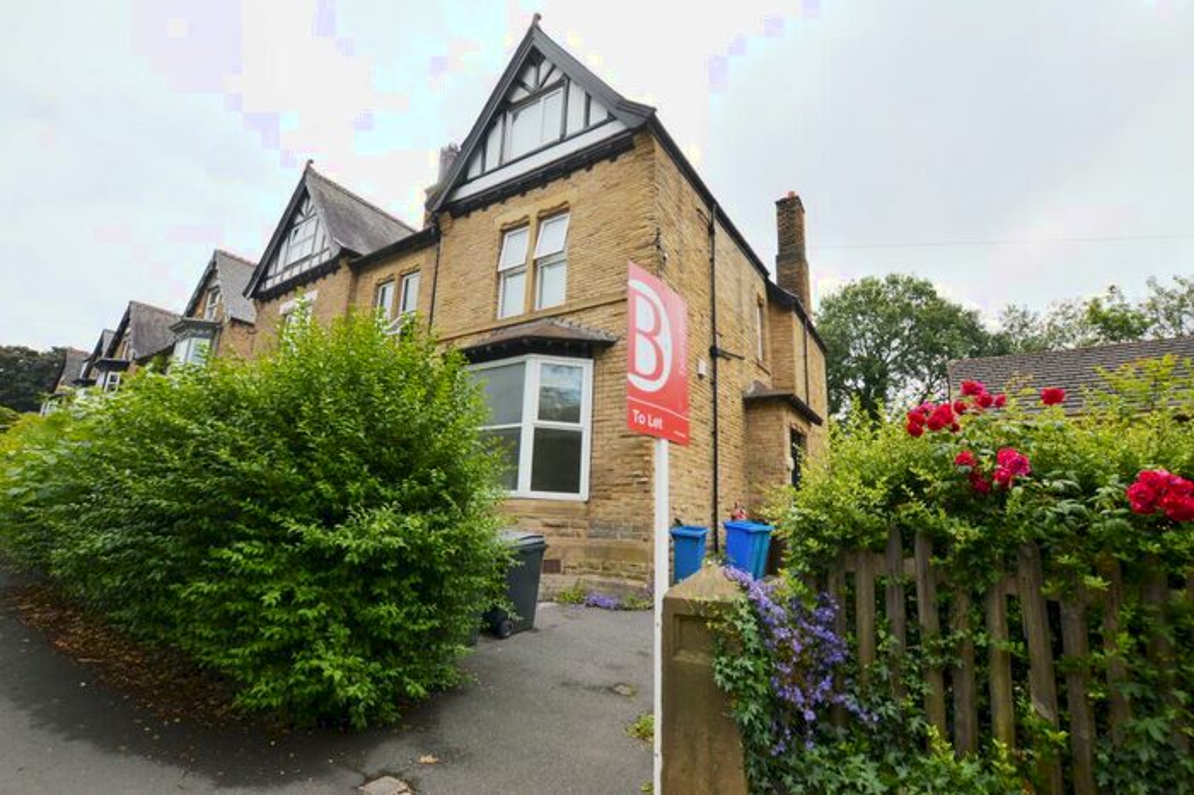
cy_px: 398
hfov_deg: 100.4
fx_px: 497
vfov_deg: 77.3
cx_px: 597
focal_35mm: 15
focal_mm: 10
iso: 100
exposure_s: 1/200
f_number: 8
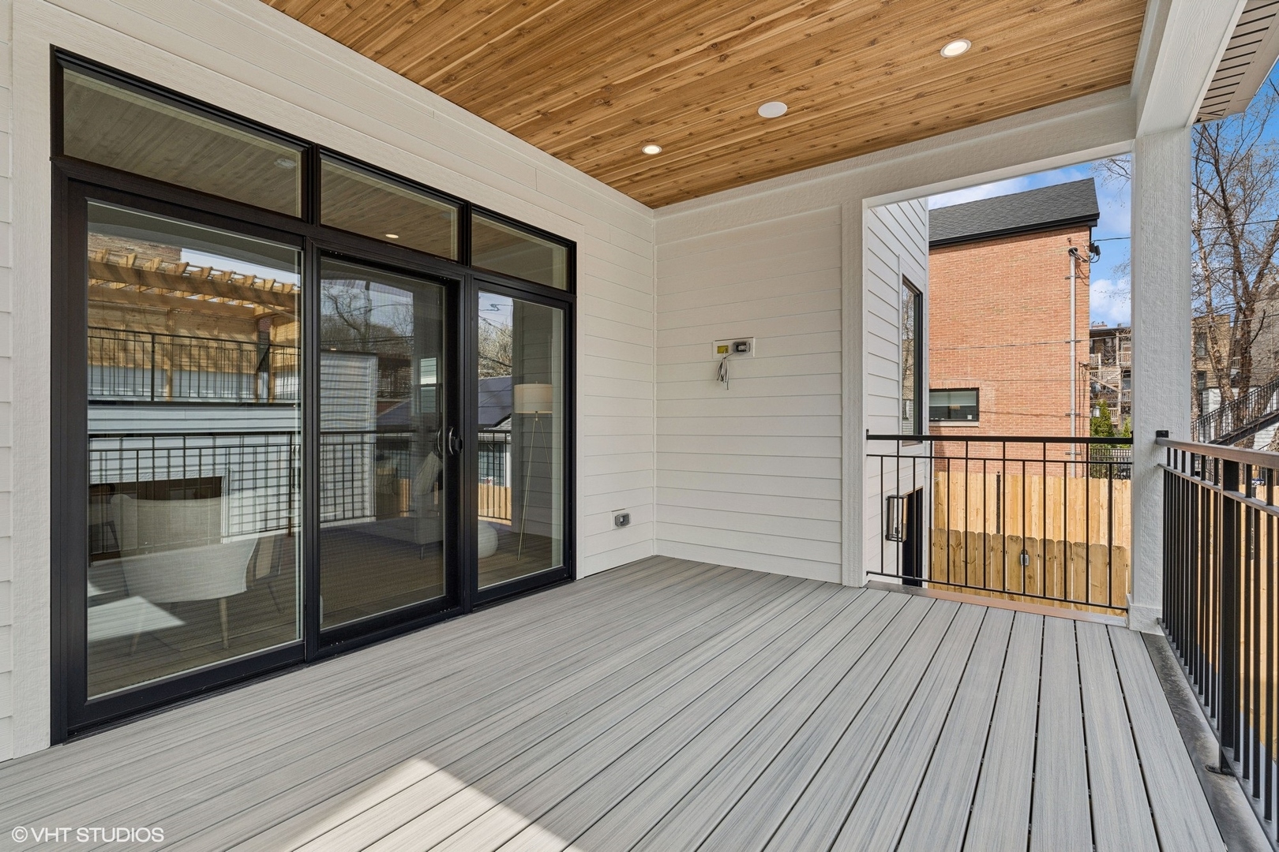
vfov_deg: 73.7
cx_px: 640
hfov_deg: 96.7
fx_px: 568
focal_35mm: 16
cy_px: 426
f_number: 8
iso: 320
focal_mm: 16
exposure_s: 1/250
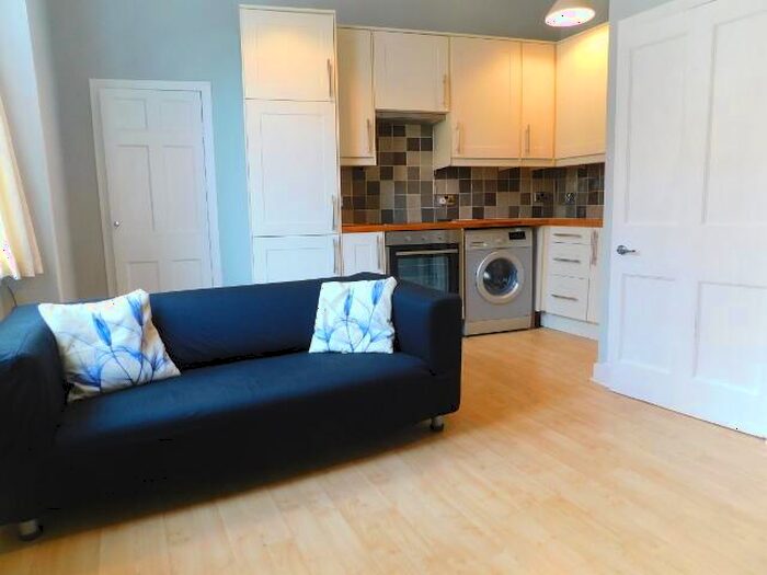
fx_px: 510
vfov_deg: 58.9
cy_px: 288
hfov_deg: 73.9
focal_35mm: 23
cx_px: 384
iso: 140
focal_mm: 4
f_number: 3
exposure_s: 1/30
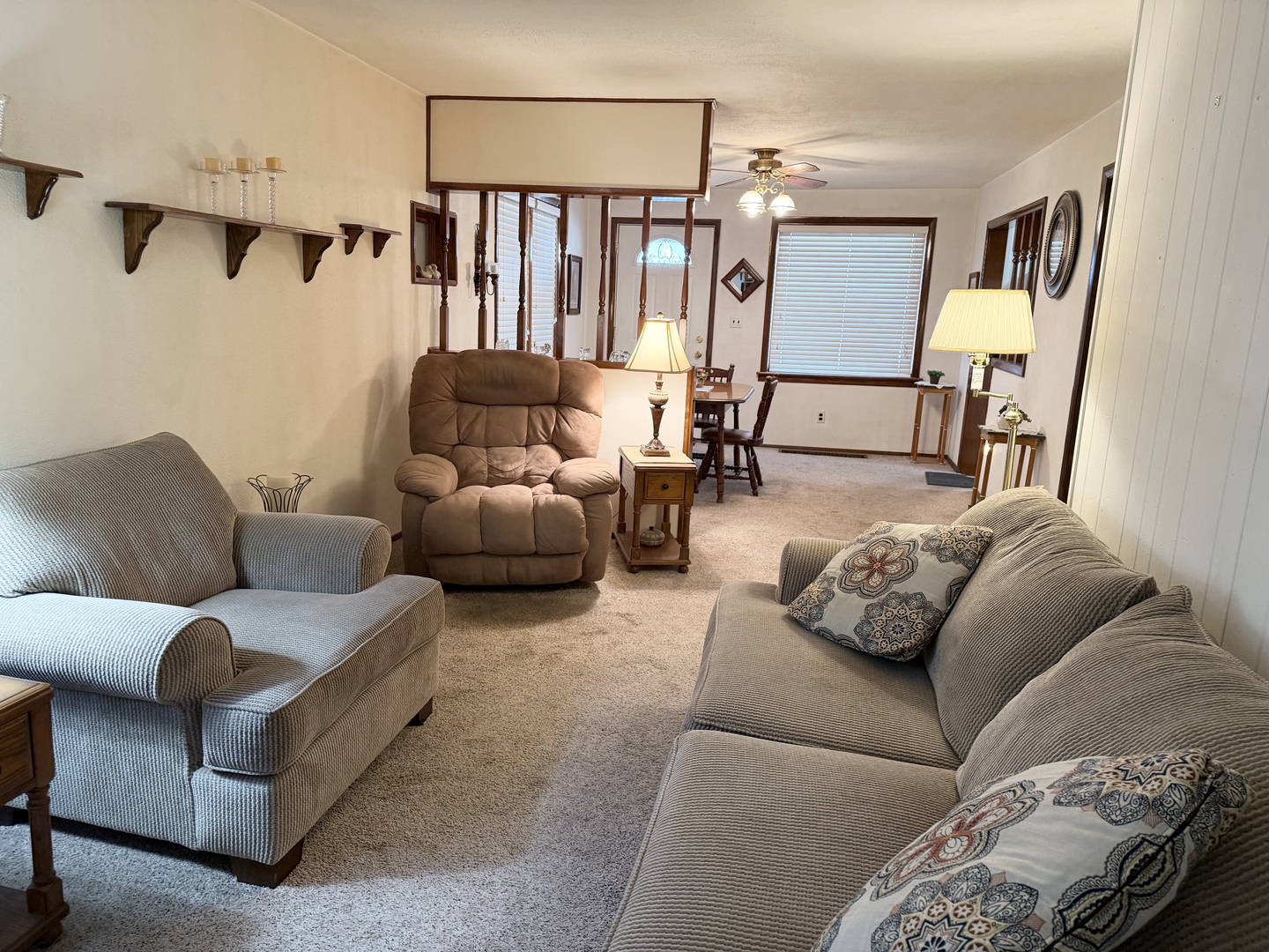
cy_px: 476
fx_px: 880
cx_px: 634
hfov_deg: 71.6
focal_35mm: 24
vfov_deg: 56.8
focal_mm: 6.76
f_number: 1.78
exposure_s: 1/60
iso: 250
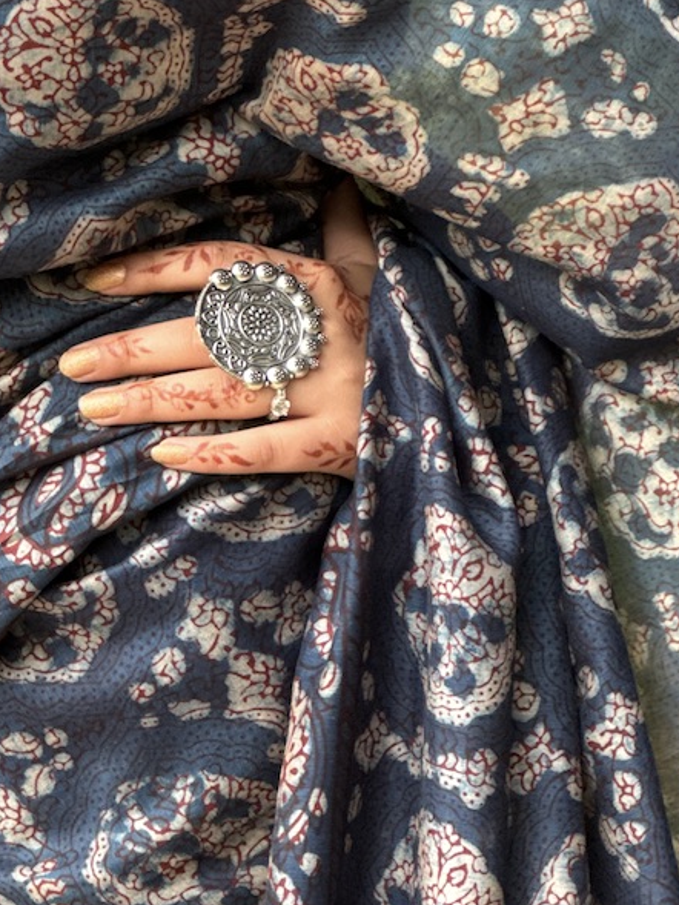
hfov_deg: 8.0
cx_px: 391
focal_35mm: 186
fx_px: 4863
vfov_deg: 10.6
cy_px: 220
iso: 64
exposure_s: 1/99
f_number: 2.8
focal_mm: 9
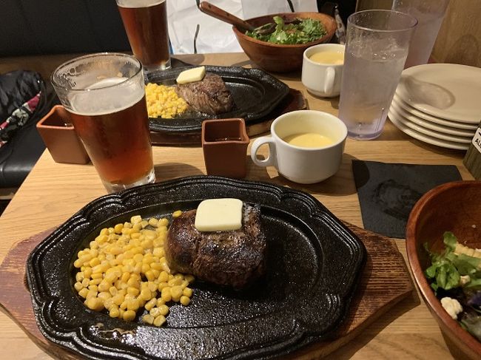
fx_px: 361
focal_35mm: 26
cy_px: 180
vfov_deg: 53.0
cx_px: 240
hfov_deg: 67.3
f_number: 1.8
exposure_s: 1/30
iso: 400
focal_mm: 4.25
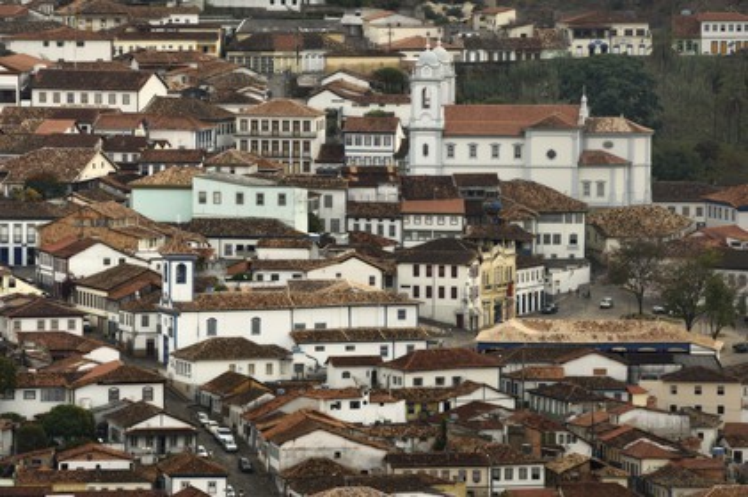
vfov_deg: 4.6
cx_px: 374
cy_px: 248
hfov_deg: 6.9
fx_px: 6228
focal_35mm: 300
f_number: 5.3
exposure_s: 1/100
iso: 100
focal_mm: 200
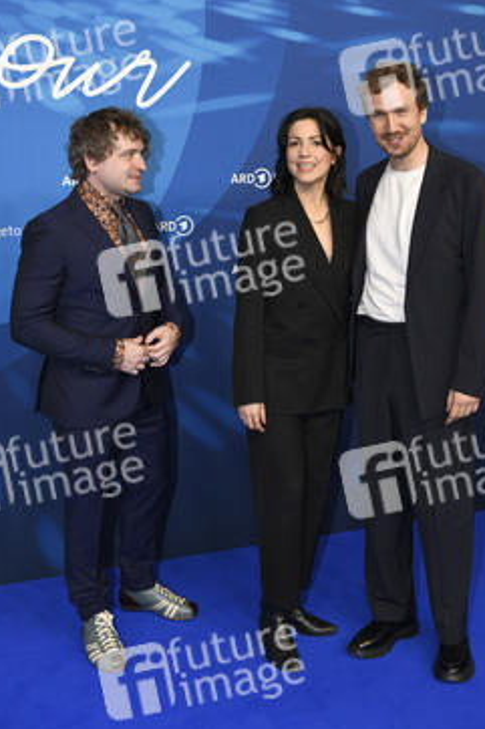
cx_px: 260
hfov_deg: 31.9
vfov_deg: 46.4
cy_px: 371
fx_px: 849
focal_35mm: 42
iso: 800
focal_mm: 38
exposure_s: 1/250
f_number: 5
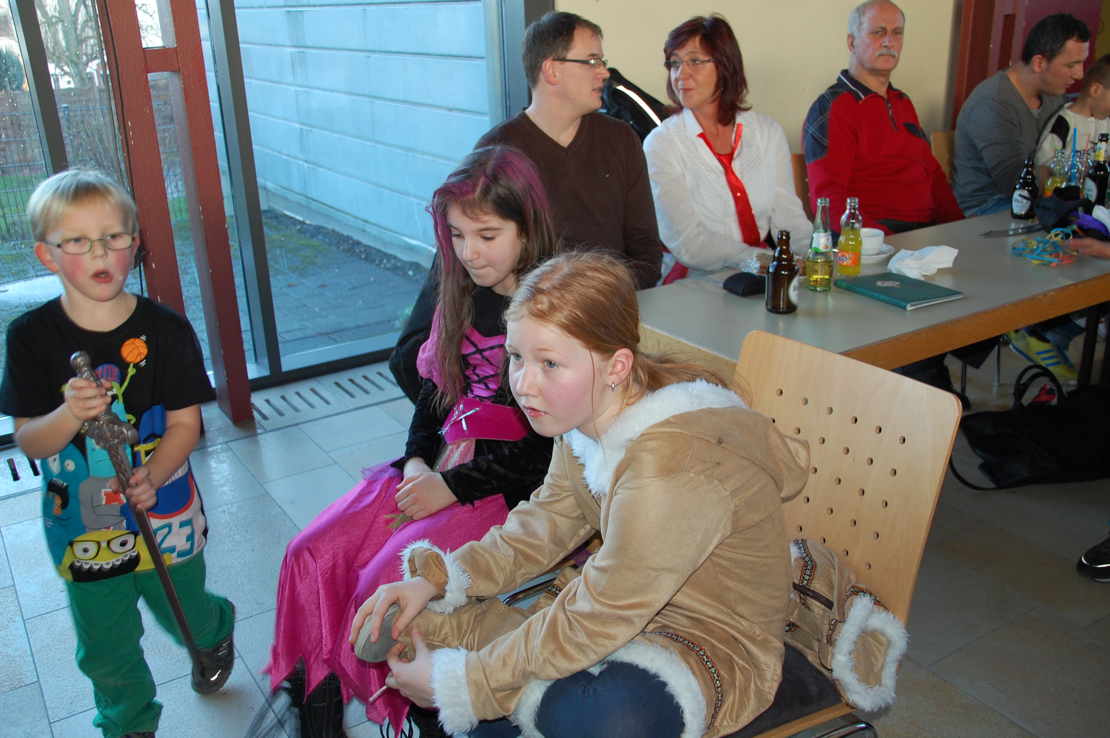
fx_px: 1063
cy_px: 369
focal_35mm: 34
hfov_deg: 55.1
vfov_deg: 38.3
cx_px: 555
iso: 400
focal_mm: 23
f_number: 3.8
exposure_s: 1/60
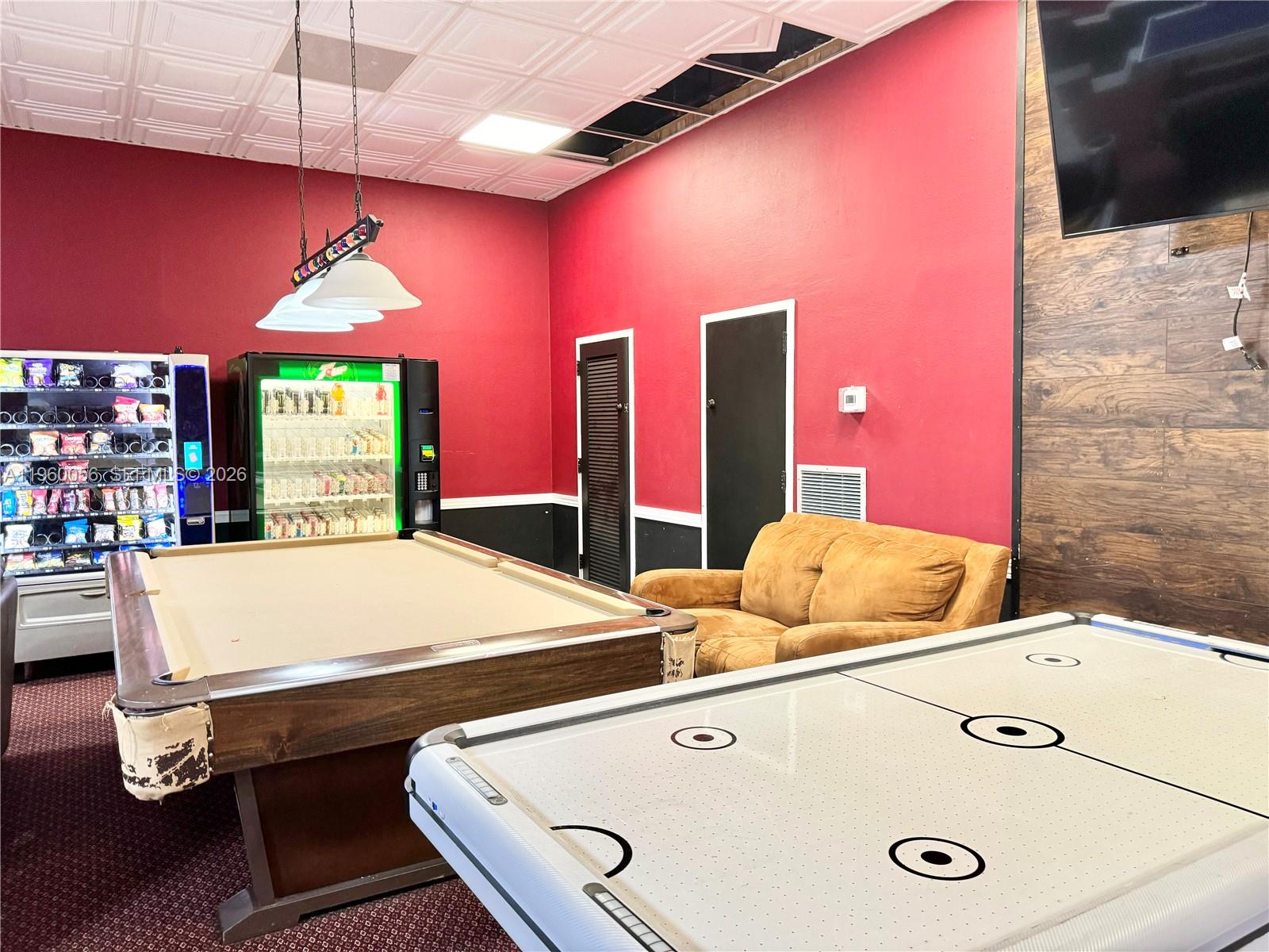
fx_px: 880
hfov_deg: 71.6
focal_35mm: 24
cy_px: 476
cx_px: 634
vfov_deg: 56.8
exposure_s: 1/60
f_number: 1.78
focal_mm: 6.86
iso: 320
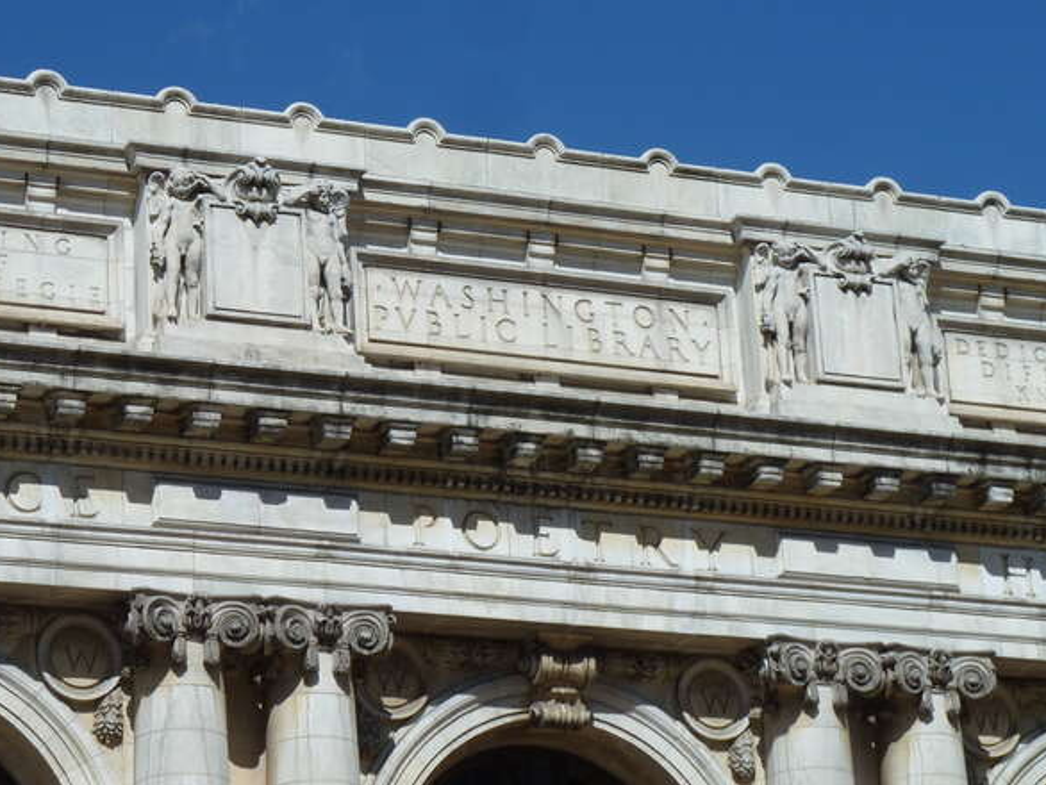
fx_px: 3960
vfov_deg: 11.3
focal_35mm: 131
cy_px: 321
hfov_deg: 15.0
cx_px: 436
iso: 80
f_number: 5.6
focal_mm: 15.8
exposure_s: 1/640
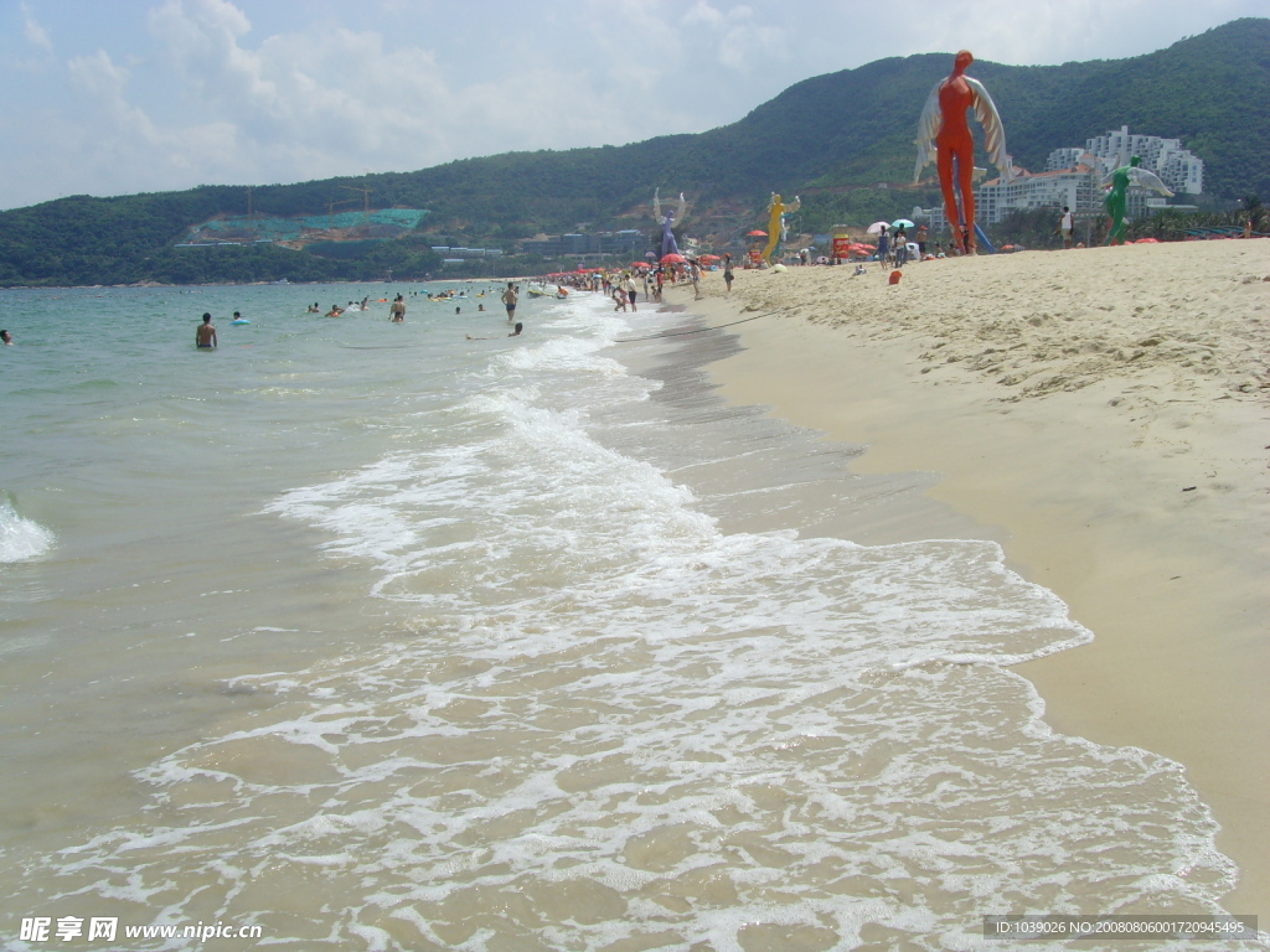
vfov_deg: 36.8
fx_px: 1431
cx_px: 635
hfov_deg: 47.9
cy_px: 476
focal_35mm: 39
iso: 80
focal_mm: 6.6
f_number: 6.3
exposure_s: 1/500
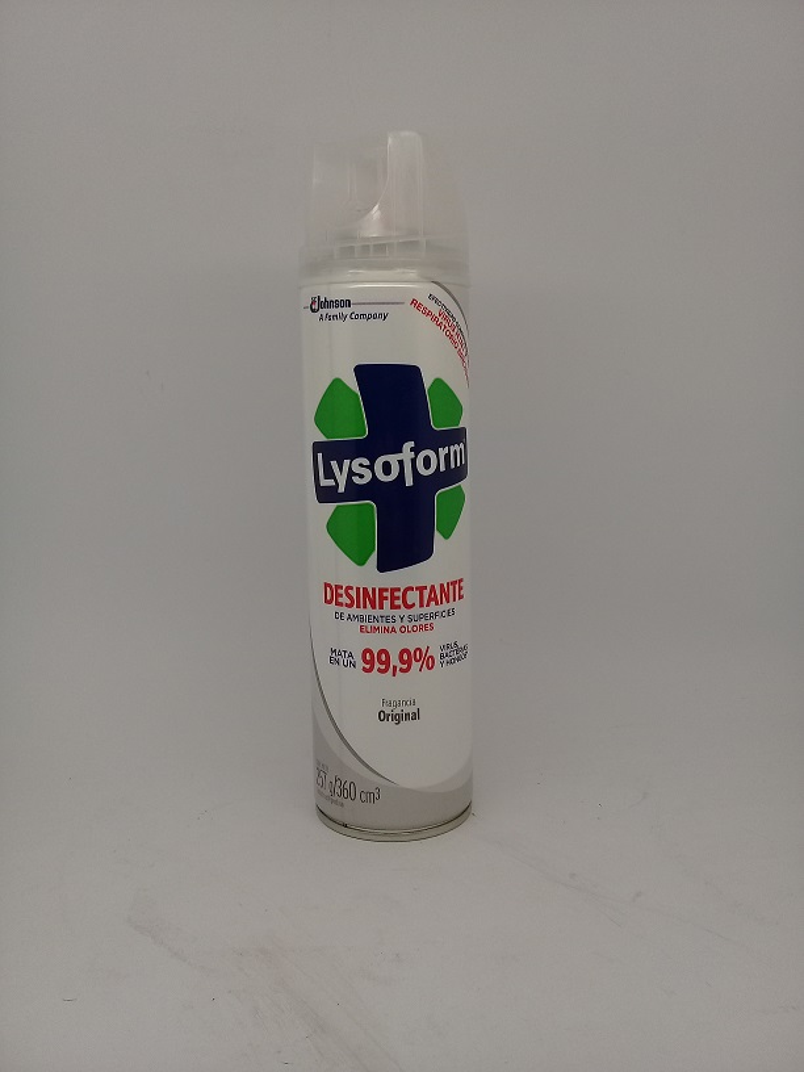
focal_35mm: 31
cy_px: 536
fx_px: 960
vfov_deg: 58.4
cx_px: 402
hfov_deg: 45.4
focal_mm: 3.3
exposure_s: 1/161
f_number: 2.2
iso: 50
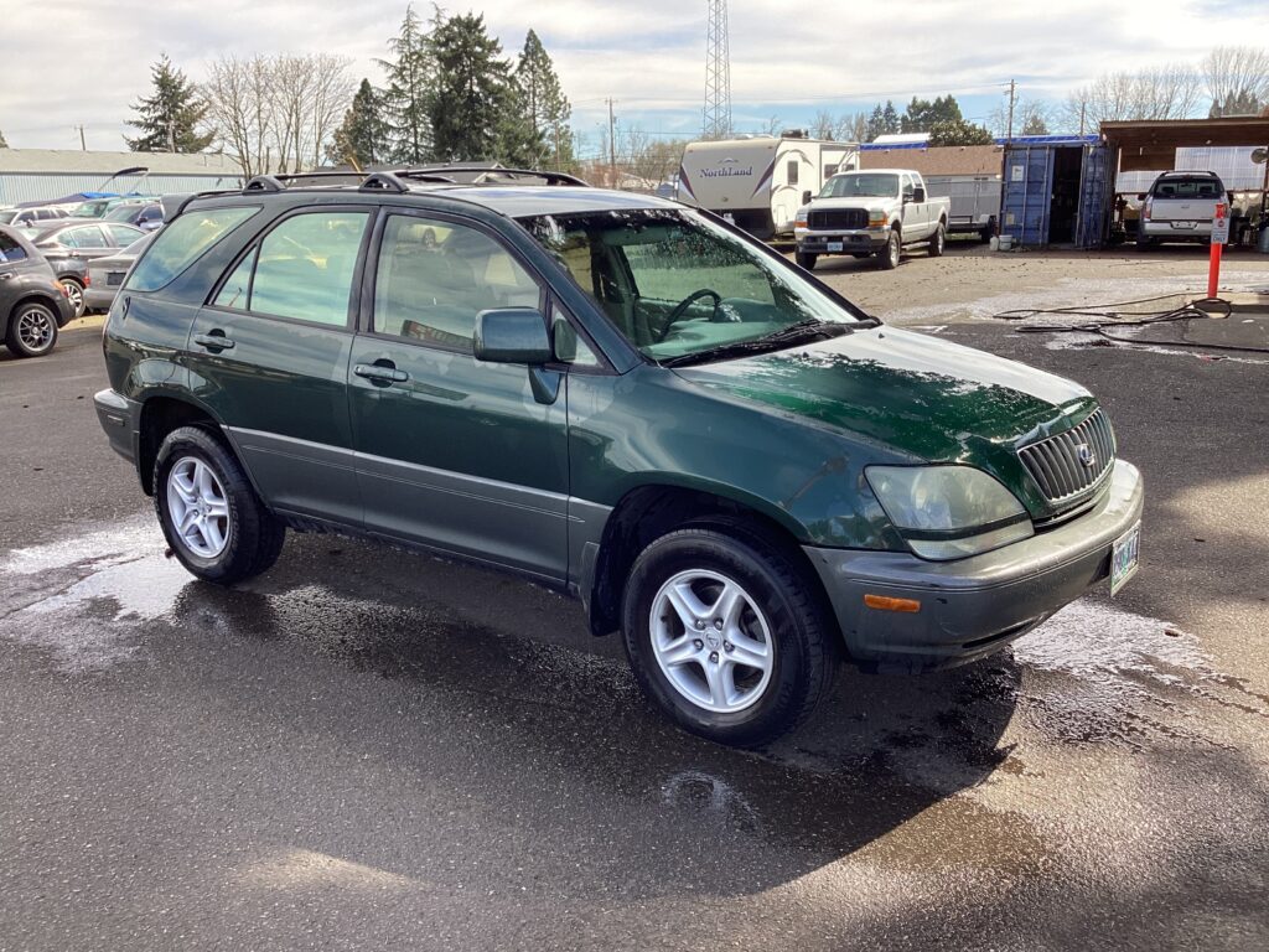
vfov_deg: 45.4
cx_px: 634
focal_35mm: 31
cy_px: 476
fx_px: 1136
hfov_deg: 58.4
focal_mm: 3.3
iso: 25
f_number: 2.4
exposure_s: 1/247
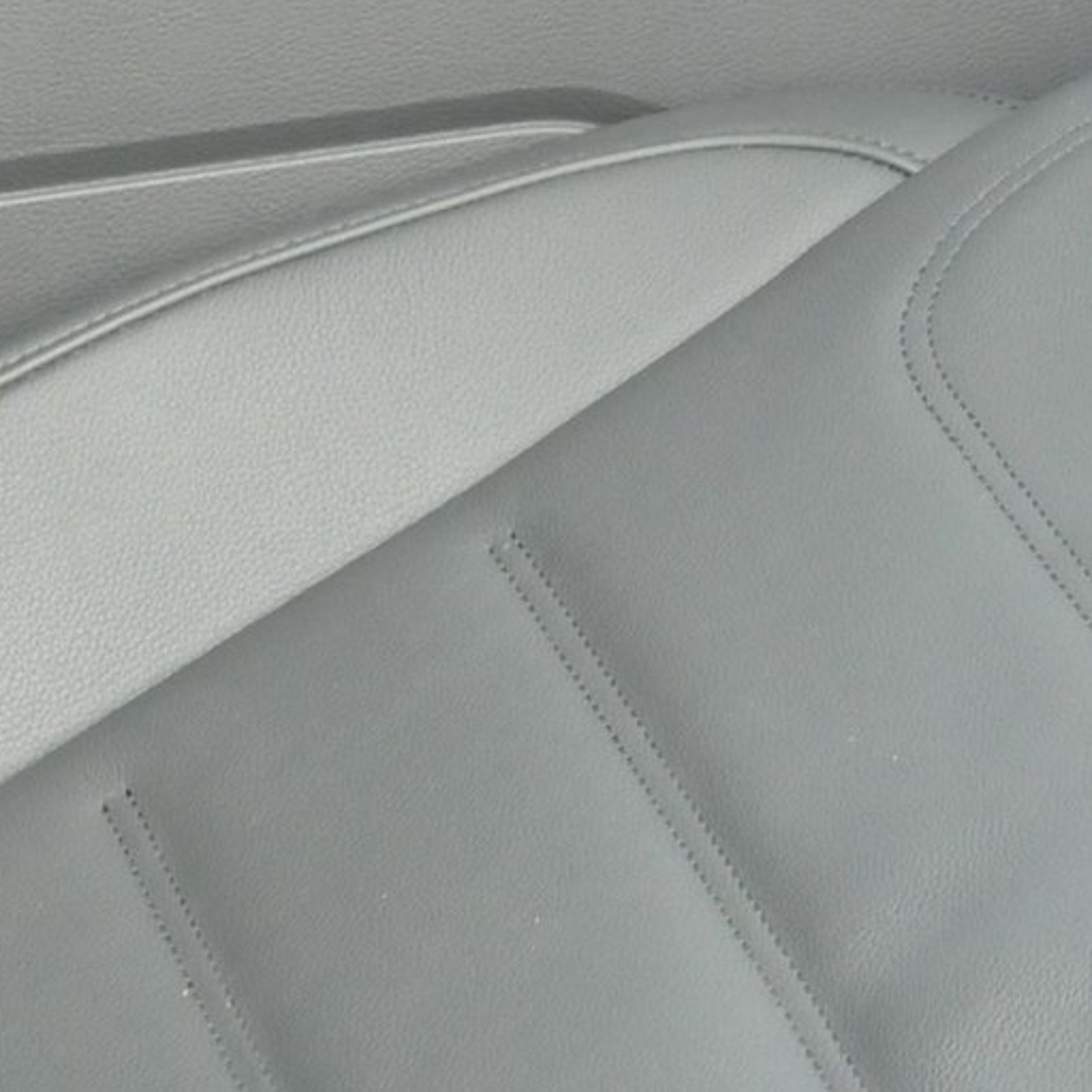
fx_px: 5782
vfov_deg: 10.5
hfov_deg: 10.5
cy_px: -407
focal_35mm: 162
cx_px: 1425
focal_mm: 26
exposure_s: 1/60
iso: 1250
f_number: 8
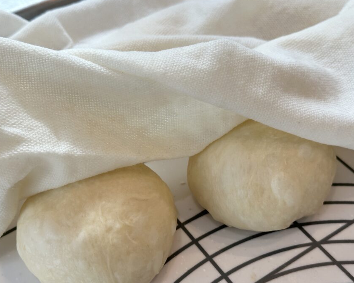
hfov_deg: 33.0
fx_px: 597
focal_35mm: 57
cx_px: 169
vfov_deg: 26.7
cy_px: 156
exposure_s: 1/230
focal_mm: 6.86
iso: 100
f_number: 1.78
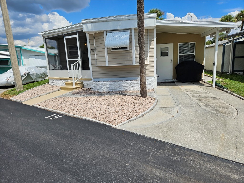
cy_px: 92
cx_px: 122
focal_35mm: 23
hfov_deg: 73.9
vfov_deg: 58.9
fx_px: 162
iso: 25
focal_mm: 5.4
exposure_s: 1/3569
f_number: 1.8
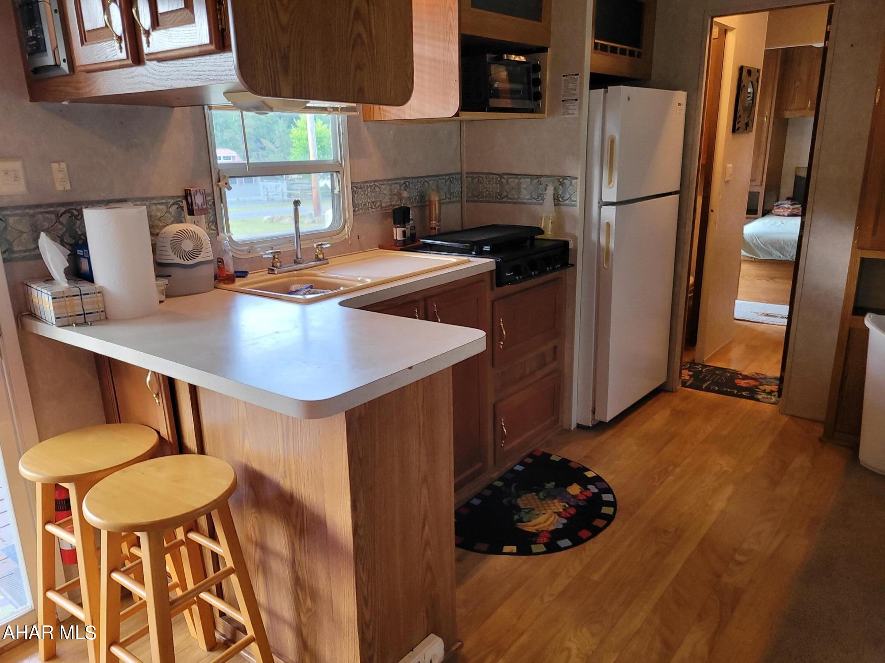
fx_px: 665
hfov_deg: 67.3
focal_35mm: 26
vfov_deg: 53.1
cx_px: 442
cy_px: 332
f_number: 1.8
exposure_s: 1/60
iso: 320
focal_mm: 5.4
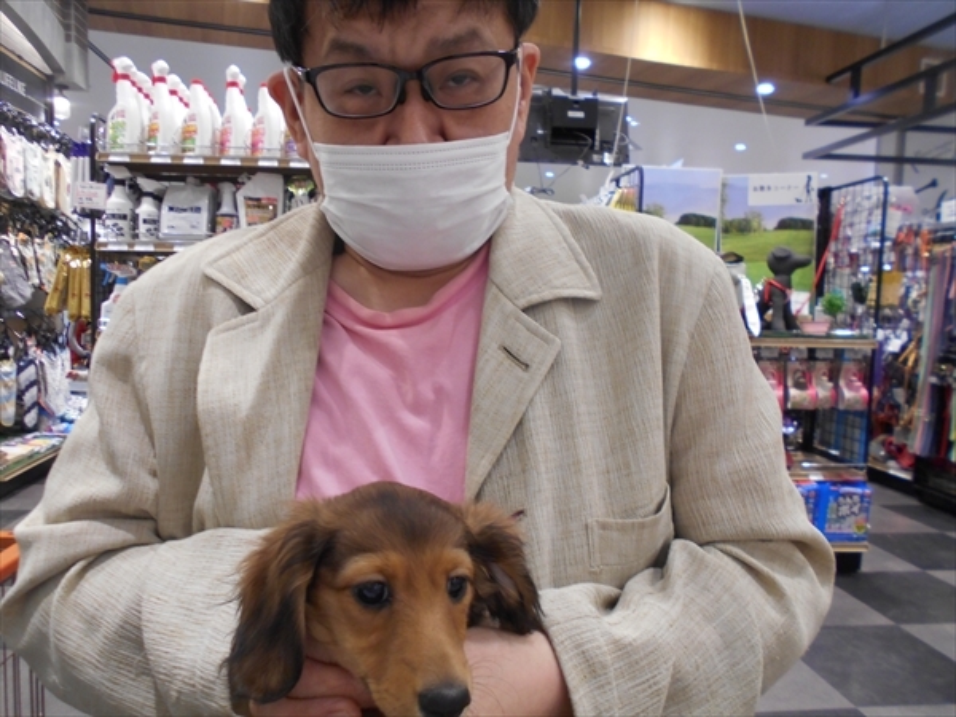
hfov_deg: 67.3
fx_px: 718
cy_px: 358
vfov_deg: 53.1
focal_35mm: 26
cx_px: 478
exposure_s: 1/30
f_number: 3.2
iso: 200
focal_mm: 4.6
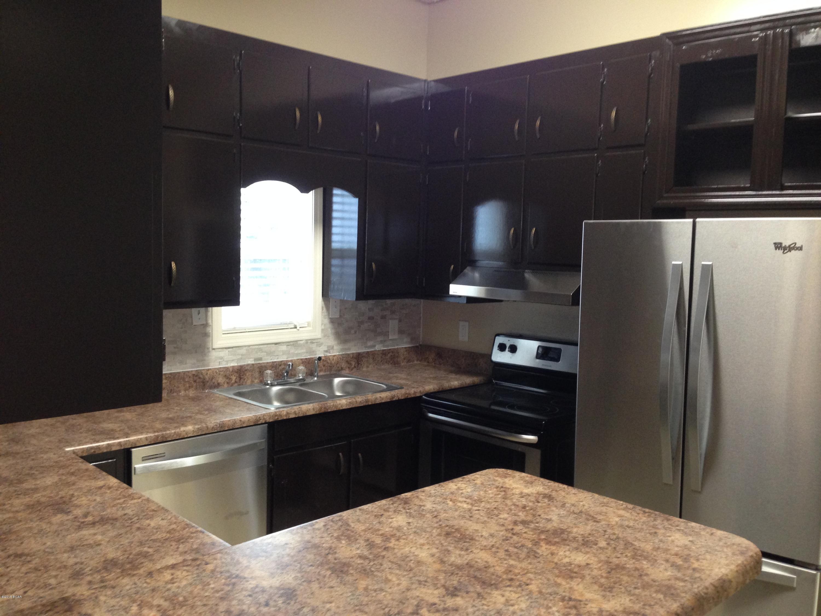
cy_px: 308
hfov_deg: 55.4
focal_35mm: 33
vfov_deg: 42.9
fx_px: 783
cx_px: 410
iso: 200
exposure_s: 1/20
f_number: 2.4
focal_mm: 4.12
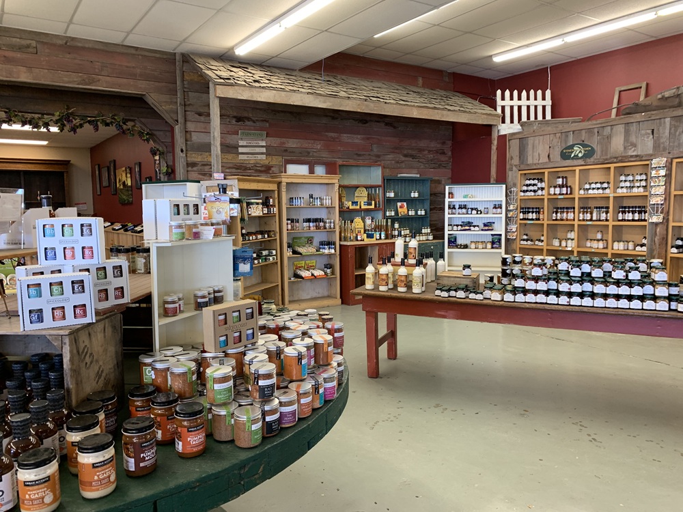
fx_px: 513
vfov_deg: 53.1
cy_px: 256
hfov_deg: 67.3
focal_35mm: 26
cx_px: 342
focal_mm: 4.25
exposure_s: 1/60
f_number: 1.8
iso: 80
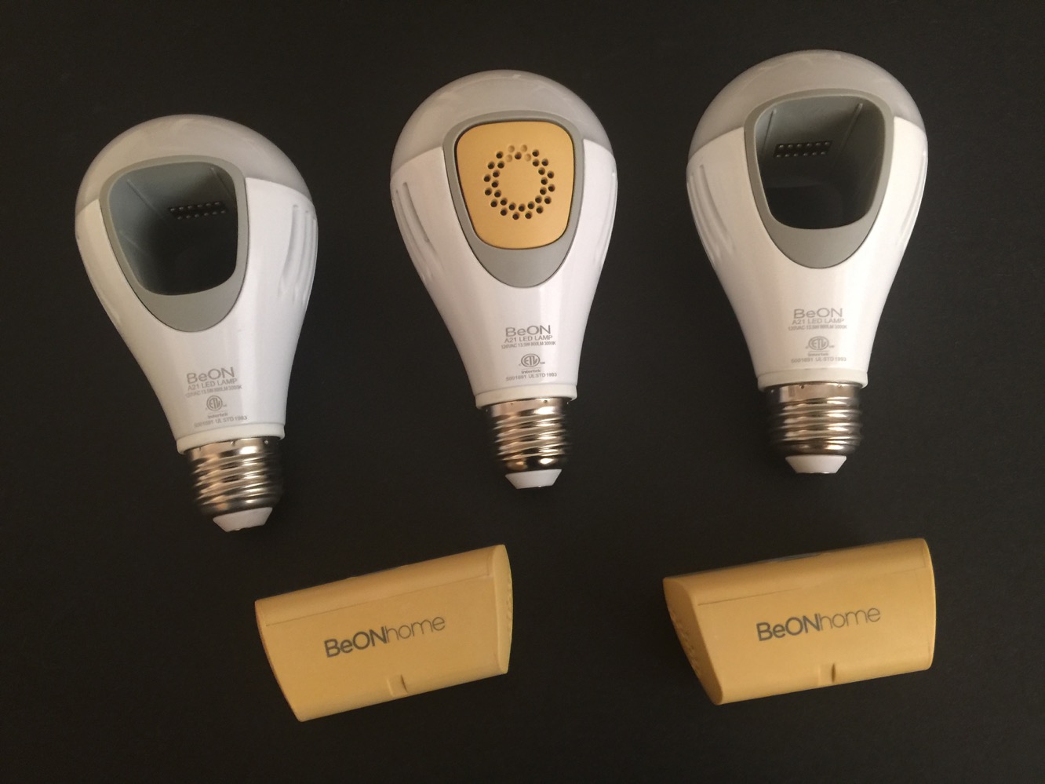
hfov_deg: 61.7
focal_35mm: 29
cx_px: 522
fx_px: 875
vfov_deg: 48.2
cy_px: 392
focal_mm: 4.15
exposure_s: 1/4
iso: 64
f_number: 2.2
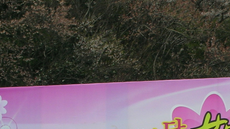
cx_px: 209
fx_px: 1598
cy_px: 223
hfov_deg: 8.2
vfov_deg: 4.6
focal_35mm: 262
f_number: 7.4
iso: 50
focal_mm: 14.3
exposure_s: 1/216
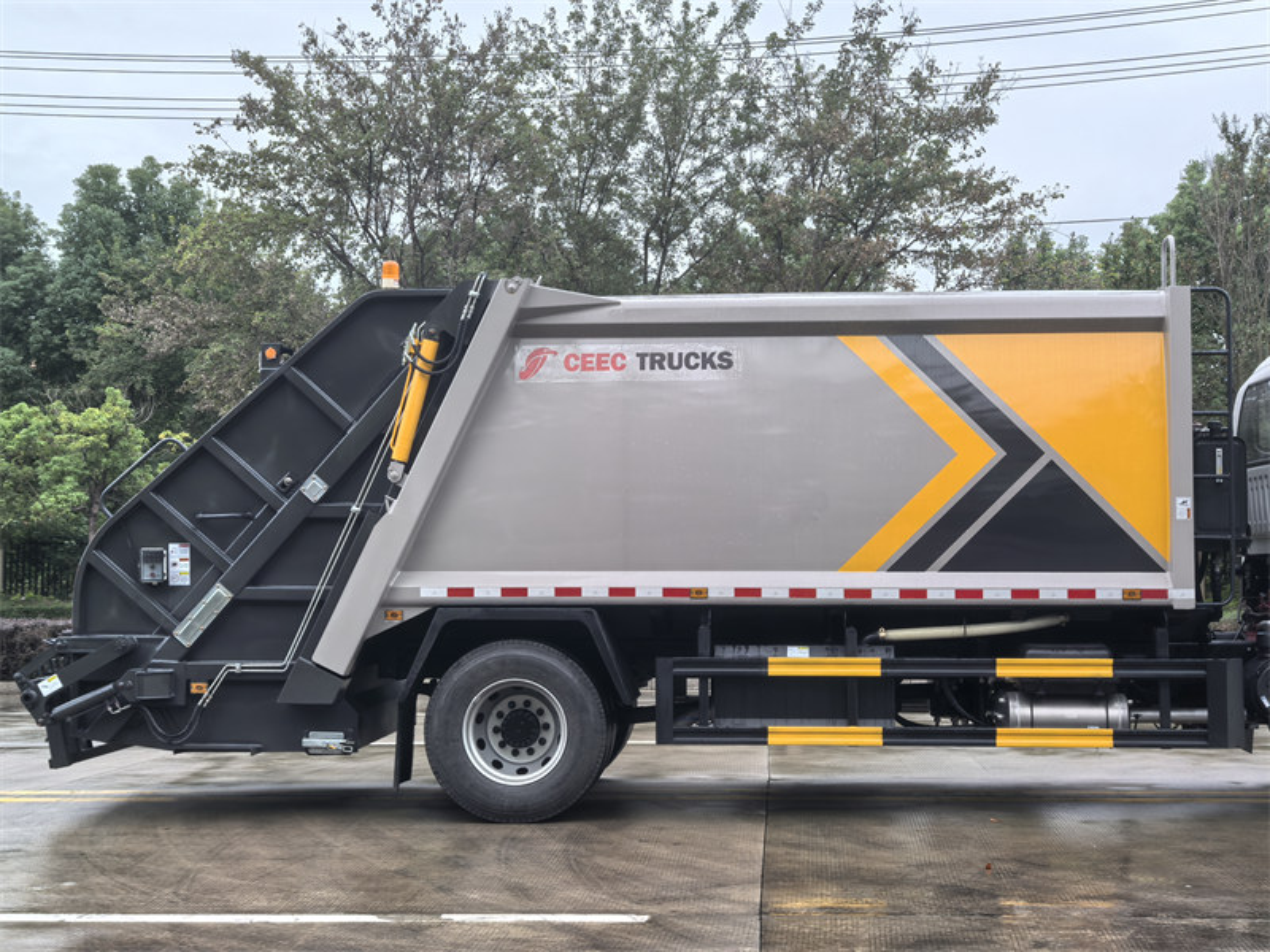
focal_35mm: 55
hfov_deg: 34.9
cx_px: 635
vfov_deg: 26.6
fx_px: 2018
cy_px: 476
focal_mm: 5.75
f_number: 4
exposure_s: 1/100
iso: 50
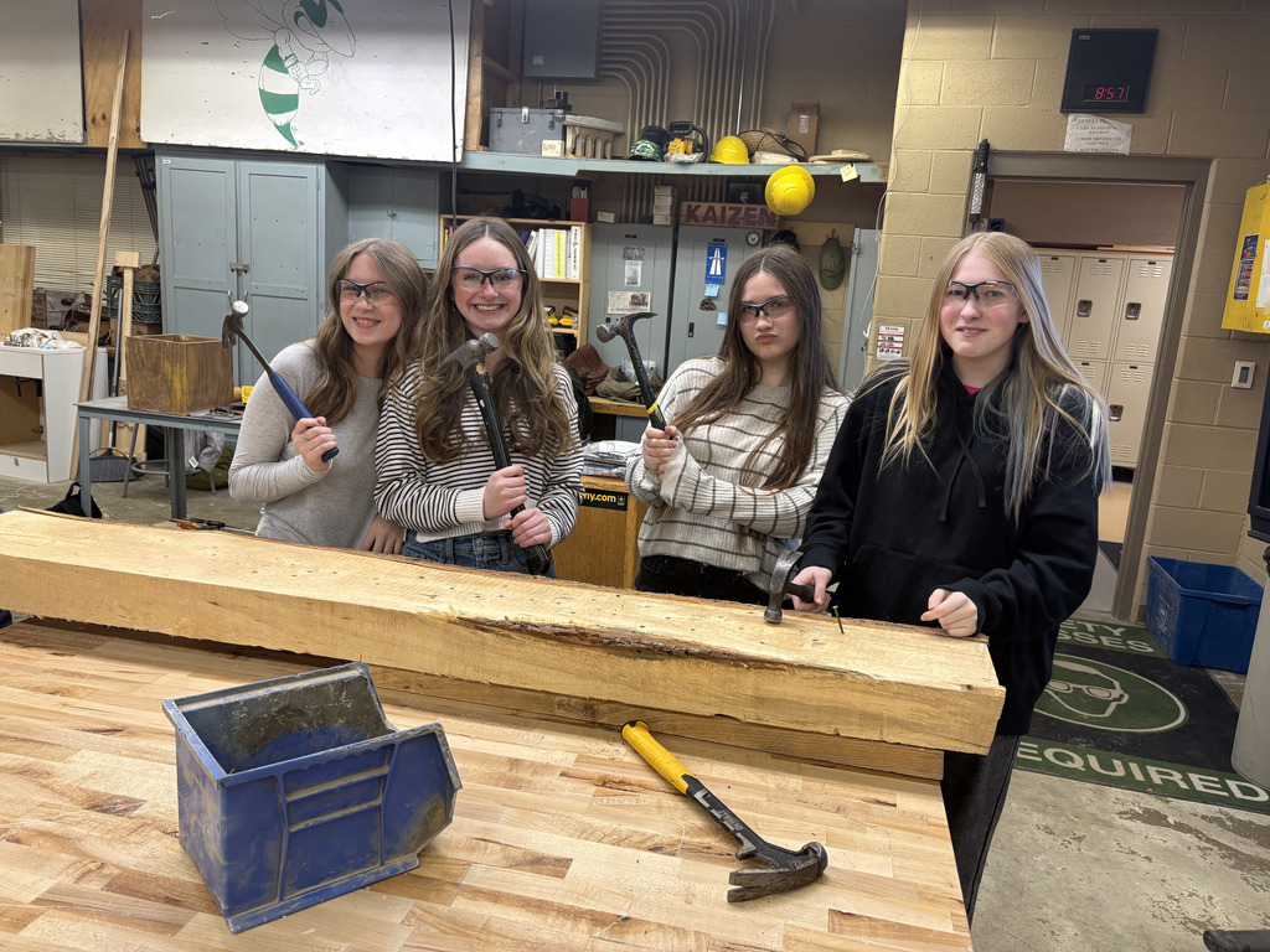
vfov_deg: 53.1
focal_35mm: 26
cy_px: 476
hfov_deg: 67.3
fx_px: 954
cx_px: 635
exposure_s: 1/60
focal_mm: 5.96
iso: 100
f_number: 1.6
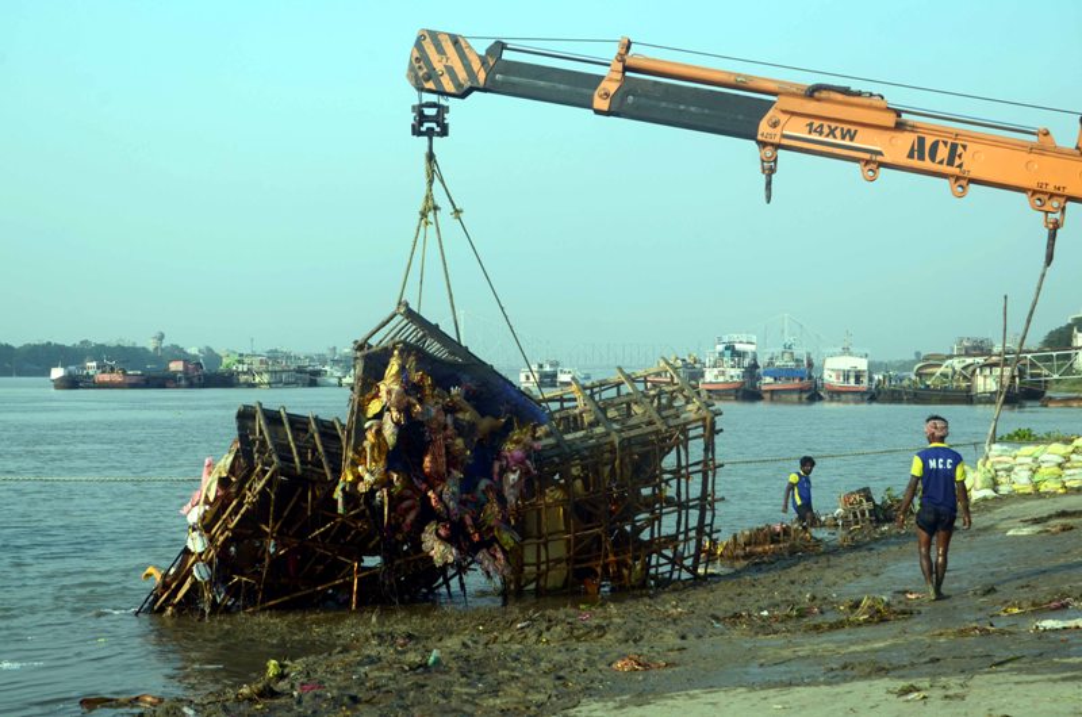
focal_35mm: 52
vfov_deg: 25.6
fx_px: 1575
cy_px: 358
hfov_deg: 37.9
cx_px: 541
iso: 125
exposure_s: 1/200
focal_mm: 35
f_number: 8
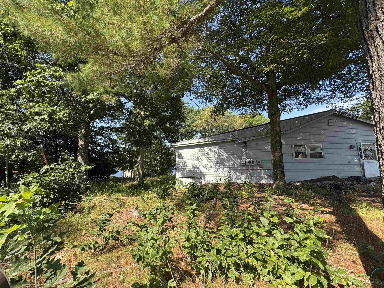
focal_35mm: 14
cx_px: 192
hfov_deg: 102.1
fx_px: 155
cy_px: 144
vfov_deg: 85.7
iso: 50
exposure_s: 1/591
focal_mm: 2.22
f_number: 2.2
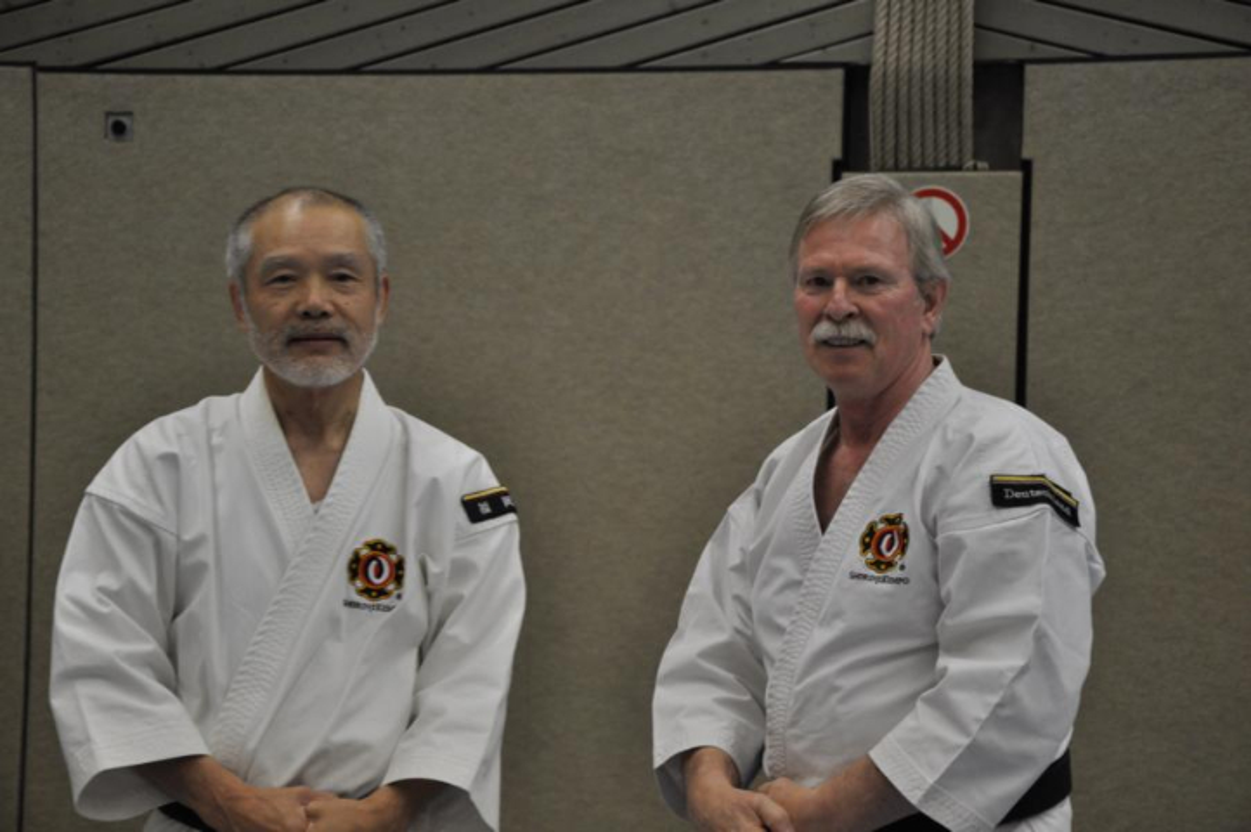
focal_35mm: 75
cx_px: 626
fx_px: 2604
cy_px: 416
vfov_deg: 18.1
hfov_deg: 27.0
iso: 640
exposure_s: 1/60
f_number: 5
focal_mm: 50
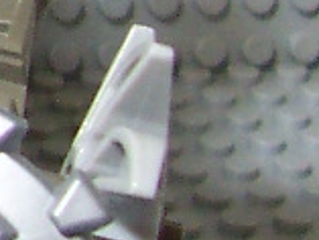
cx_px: -727
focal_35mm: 282
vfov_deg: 5.2
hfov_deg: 6.3
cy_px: -268
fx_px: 2601
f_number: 2.8
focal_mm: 5.6
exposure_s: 1/20
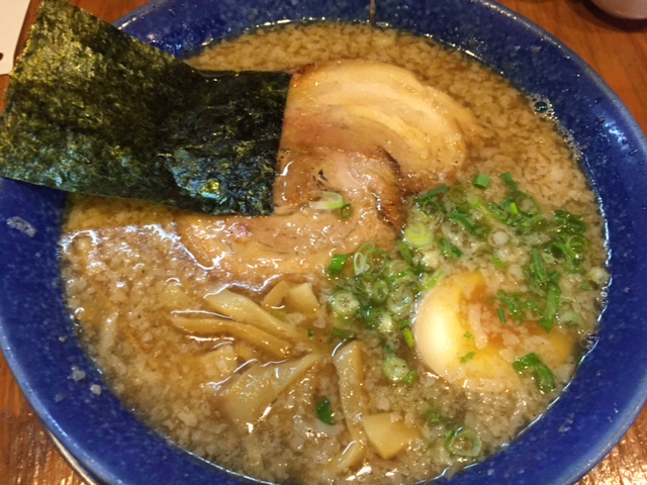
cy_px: 242
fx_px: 542
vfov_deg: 48.2
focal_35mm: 29
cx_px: 324
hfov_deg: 61.7
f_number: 2.2
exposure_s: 1/30
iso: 200
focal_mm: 4.15
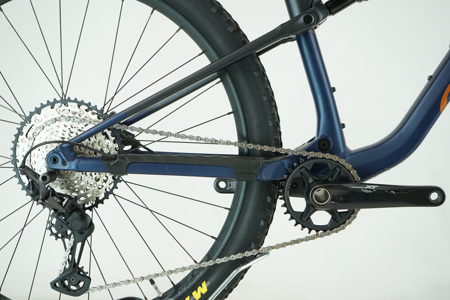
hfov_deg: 43.6
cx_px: 225
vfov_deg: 29.9
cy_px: 150
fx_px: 562
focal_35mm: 45
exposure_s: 1/200
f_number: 5.6
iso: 1600
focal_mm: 45
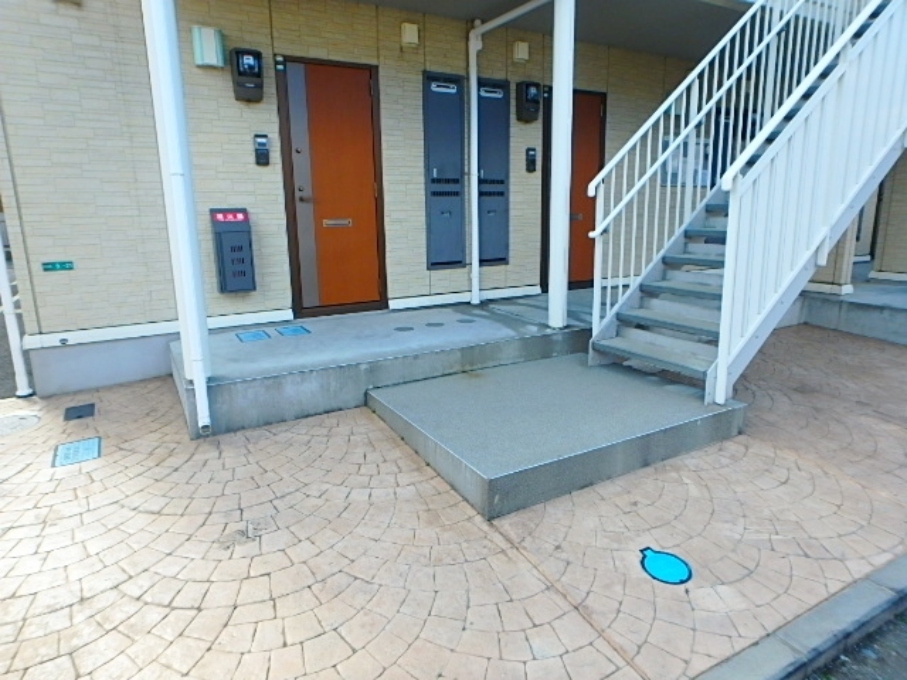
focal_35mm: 21
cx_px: 454
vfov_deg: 63.4
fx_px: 550
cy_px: 340
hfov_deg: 79.0
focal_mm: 3.7
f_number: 3.5
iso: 125
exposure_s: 1/200
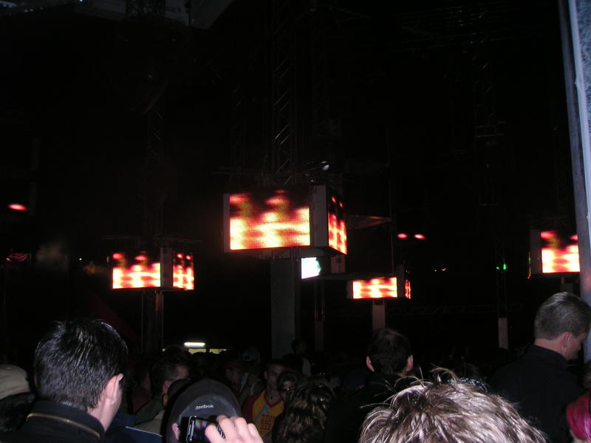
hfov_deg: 49.0
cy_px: 222
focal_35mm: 38
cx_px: 296
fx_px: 649
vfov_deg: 37.7
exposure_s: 1/45
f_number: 2.8
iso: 100
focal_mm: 6
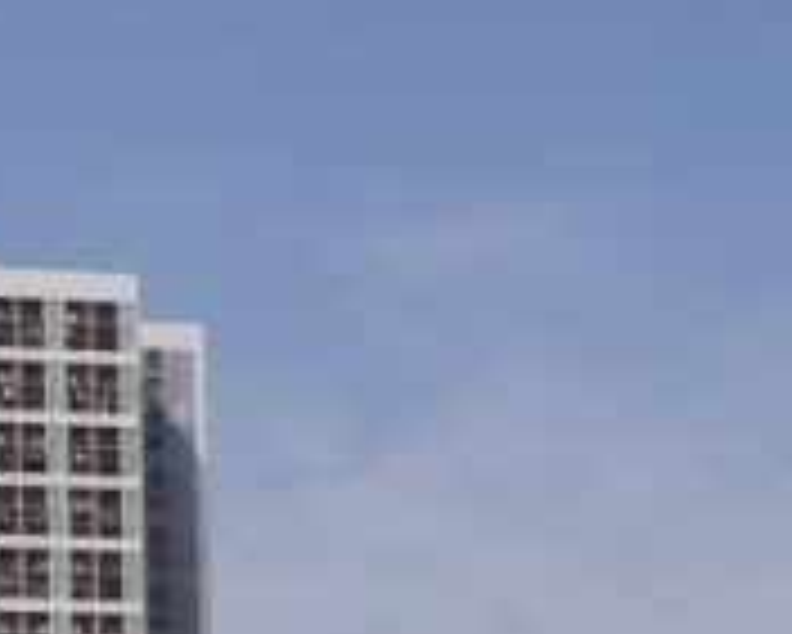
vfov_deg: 10.7
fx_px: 3072
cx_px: -500
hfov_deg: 13.6
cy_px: 1306
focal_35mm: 131
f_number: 8
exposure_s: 1/500
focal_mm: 16
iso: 100
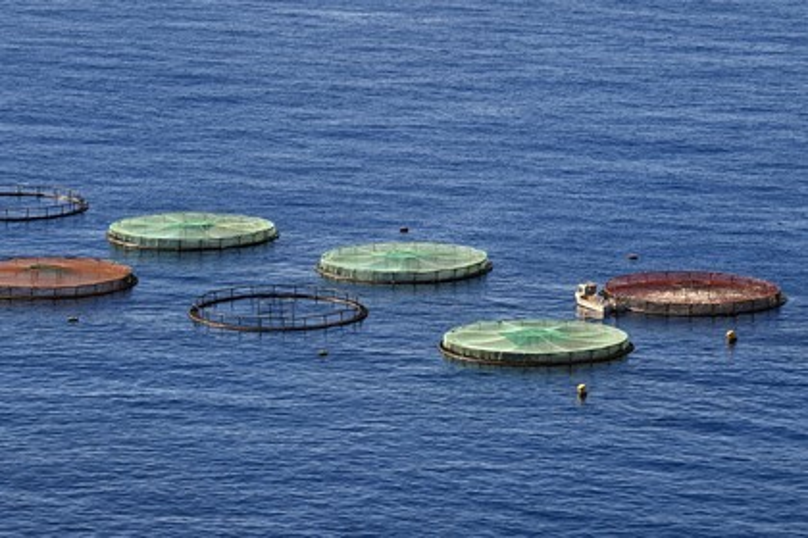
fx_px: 4489
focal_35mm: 200
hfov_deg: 10.3
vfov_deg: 6.9
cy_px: 269
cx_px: 404
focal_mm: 200
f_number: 13
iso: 200
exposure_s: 1/250
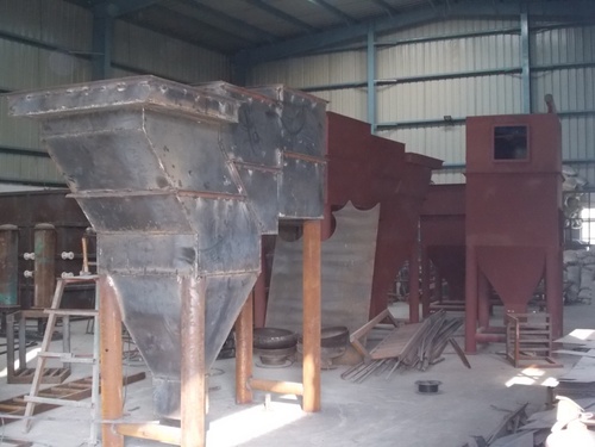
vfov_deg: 32.9
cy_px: 224
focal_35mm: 44
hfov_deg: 42.9
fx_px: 756
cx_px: 298
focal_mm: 7.9
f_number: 4.2
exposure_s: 1/40
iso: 400
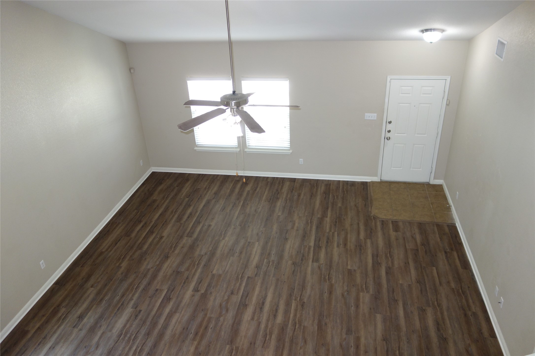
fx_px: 416
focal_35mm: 28
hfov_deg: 65.5
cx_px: 268
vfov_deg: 46.4
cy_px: 178
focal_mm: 10.4
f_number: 1.8
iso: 250
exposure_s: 1/30
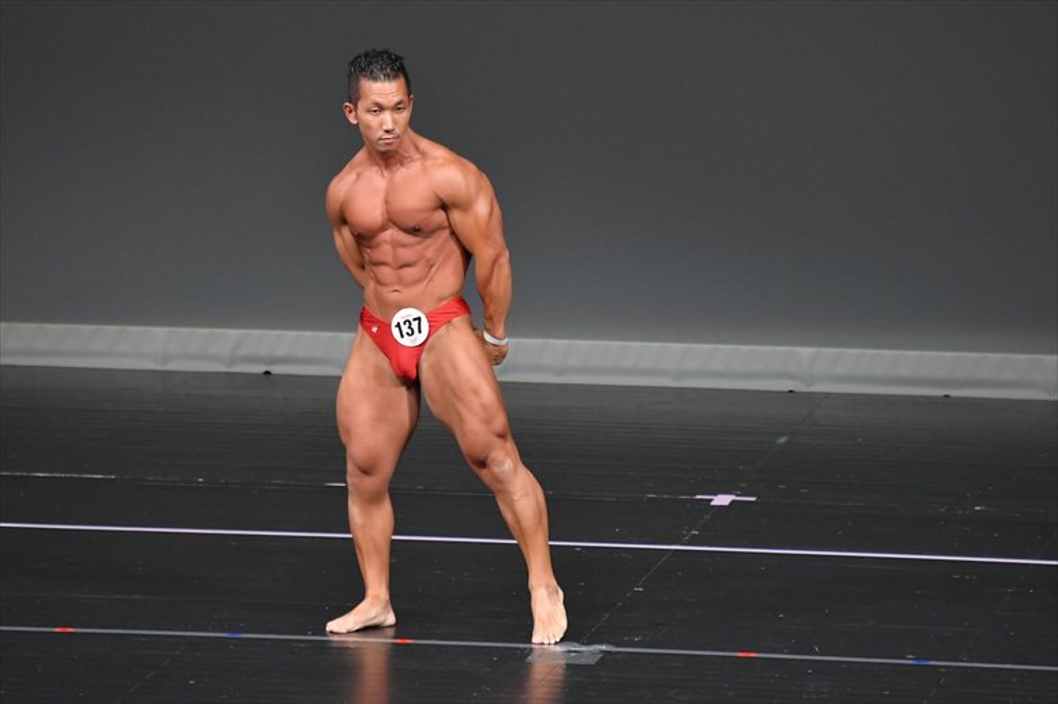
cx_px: 529
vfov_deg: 3.1
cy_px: 352
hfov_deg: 4.6
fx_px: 13219
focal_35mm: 450
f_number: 5.6
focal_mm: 300
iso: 4000
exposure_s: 1/400
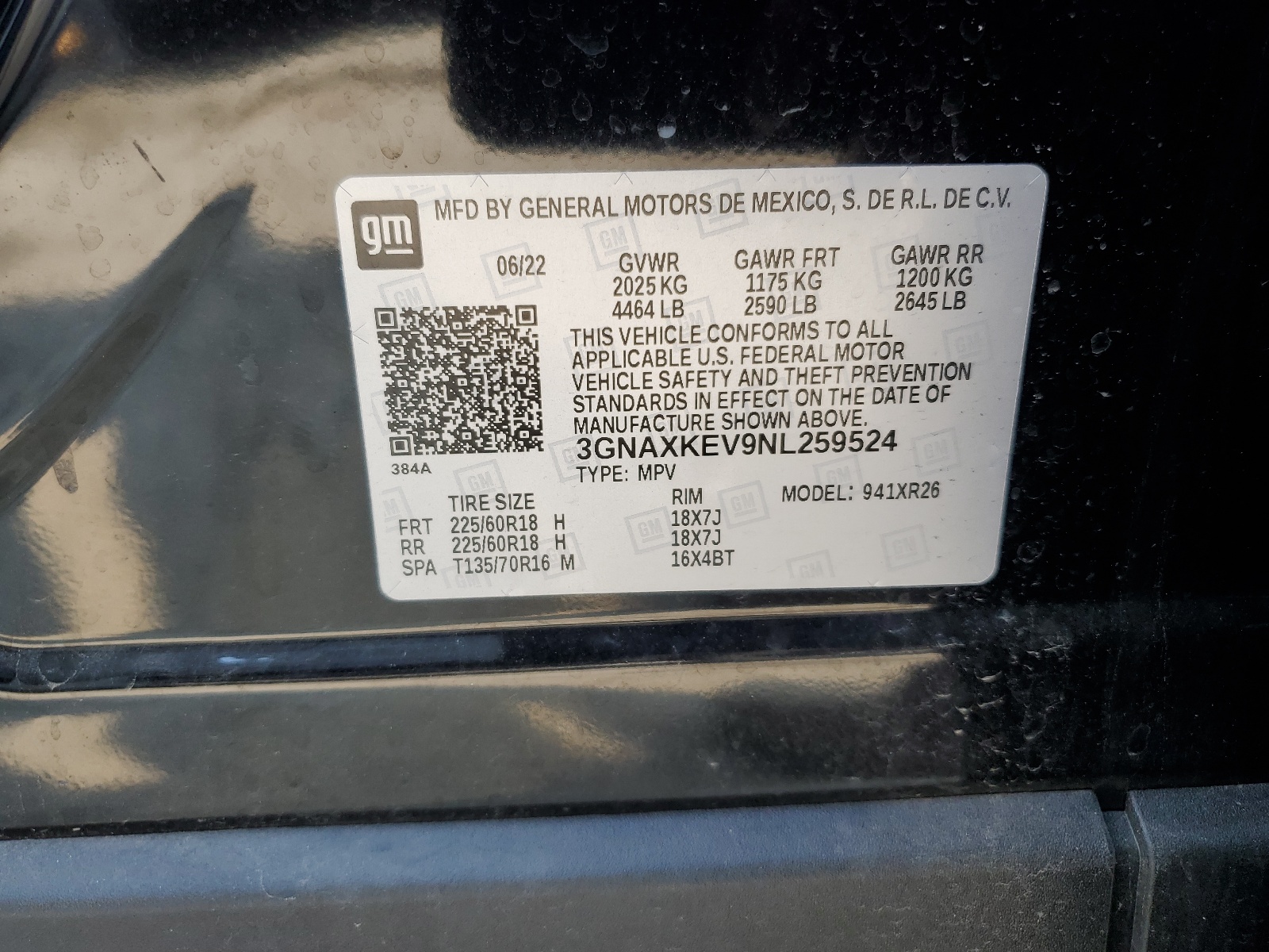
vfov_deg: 53.1
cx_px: 634
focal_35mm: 26
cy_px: 476
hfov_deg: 67.3
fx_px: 953
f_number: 1.5
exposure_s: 1/208
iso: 50
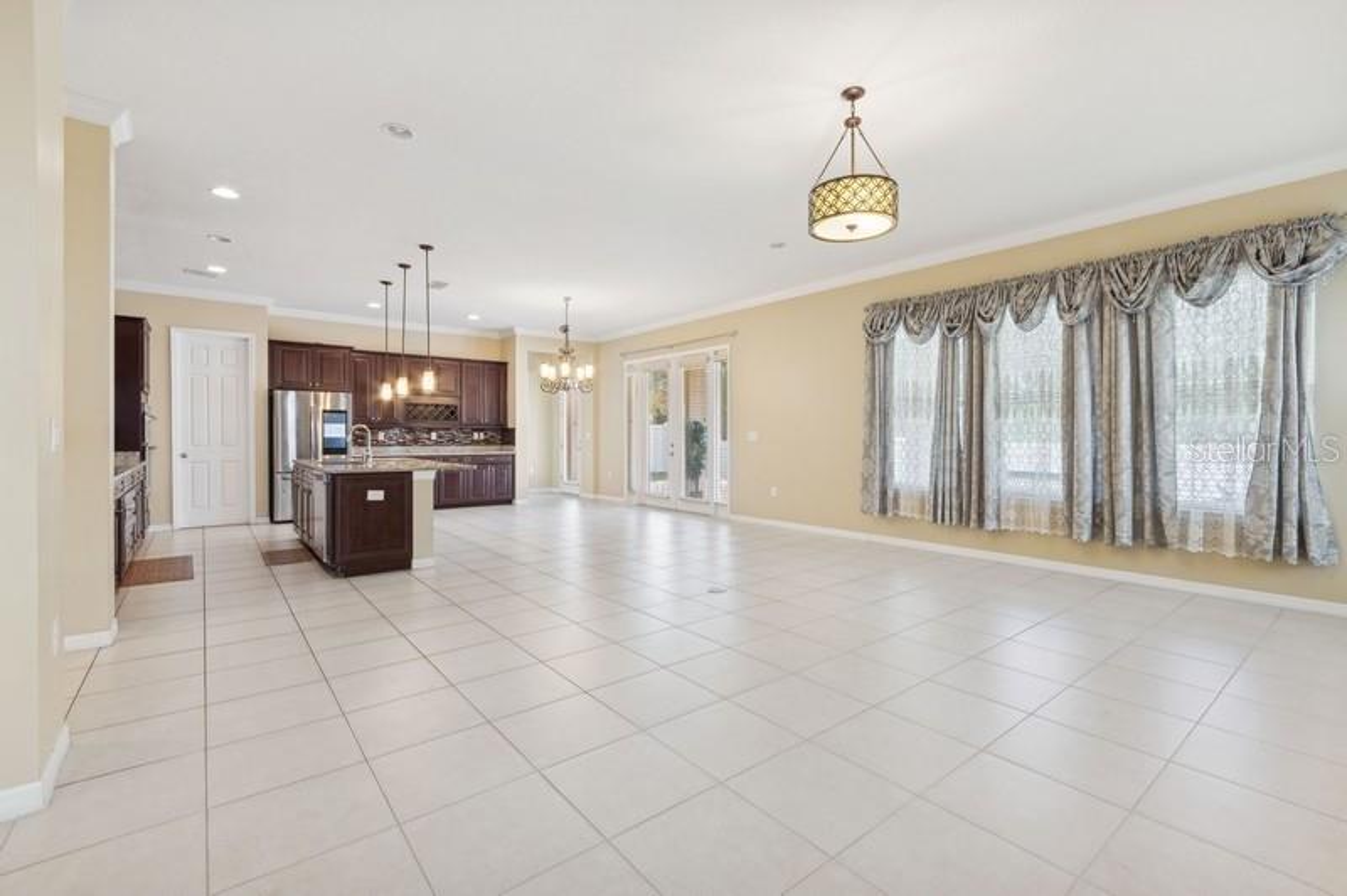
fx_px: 561
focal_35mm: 15
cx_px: 674
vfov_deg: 77.2
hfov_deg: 100.4
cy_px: 448
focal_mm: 10
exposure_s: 1/2.5
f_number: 11
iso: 200
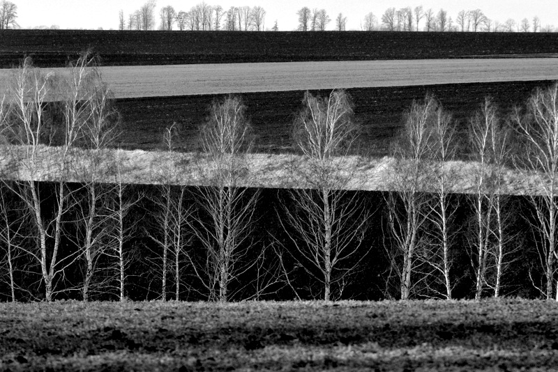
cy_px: 186
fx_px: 6977
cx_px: 279
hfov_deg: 4.6
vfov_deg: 3.1
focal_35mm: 450
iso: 320
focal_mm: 300
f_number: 13
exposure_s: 1/100
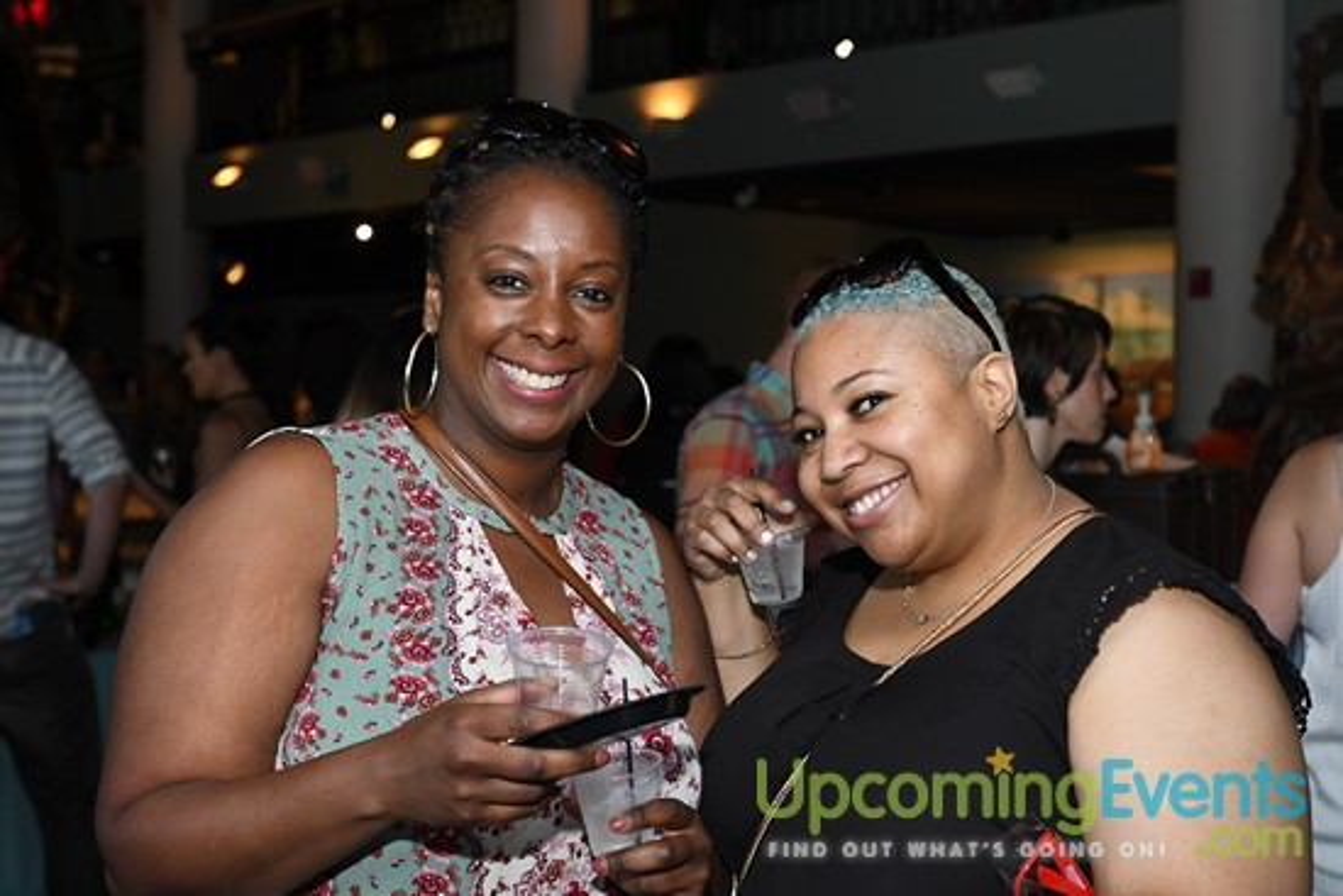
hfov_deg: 37.8
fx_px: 1959
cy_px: 448
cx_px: 672
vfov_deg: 25.8
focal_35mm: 52
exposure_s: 1/125
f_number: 3.5
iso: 800
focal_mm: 35
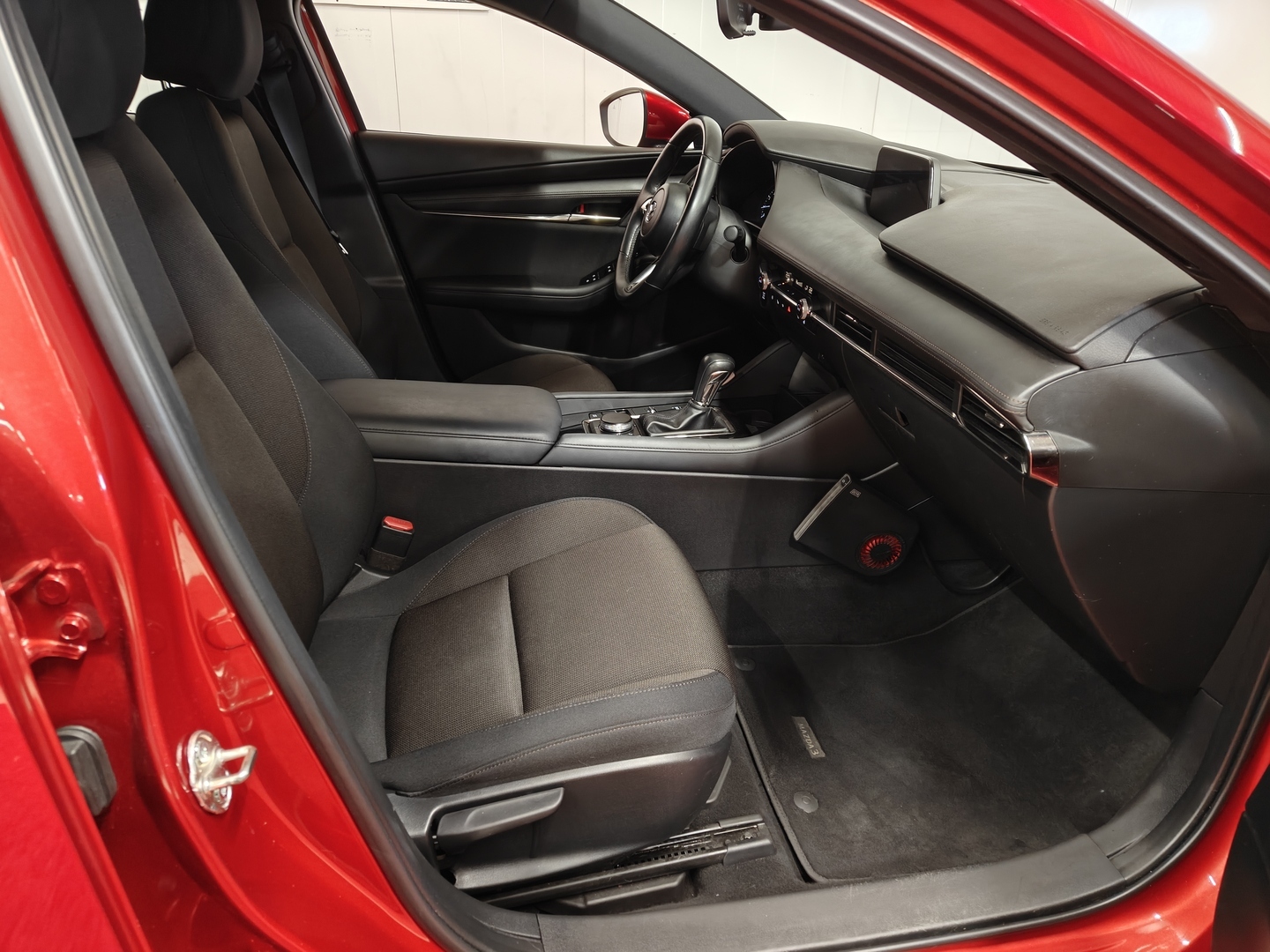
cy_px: 476
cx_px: 635
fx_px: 881
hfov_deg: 71.6
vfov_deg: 56.8
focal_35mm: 24
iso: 160
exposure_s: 1/33
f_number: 1.8
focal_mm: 5.59
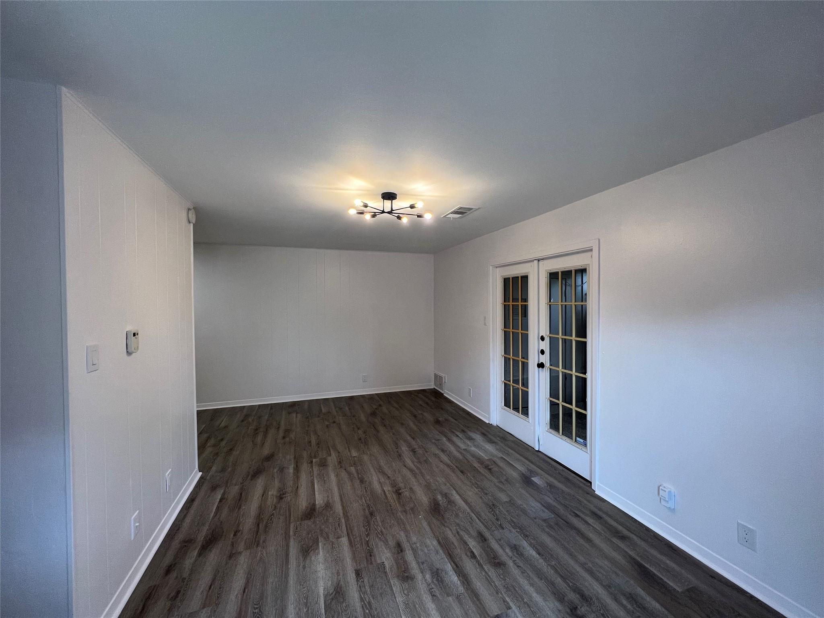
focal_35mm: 13
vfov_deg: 89.9
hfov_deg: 106.2
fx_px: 309
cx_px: 412
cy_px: 309
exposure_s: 1/120
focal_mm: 1.57
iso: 100
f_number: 1.8
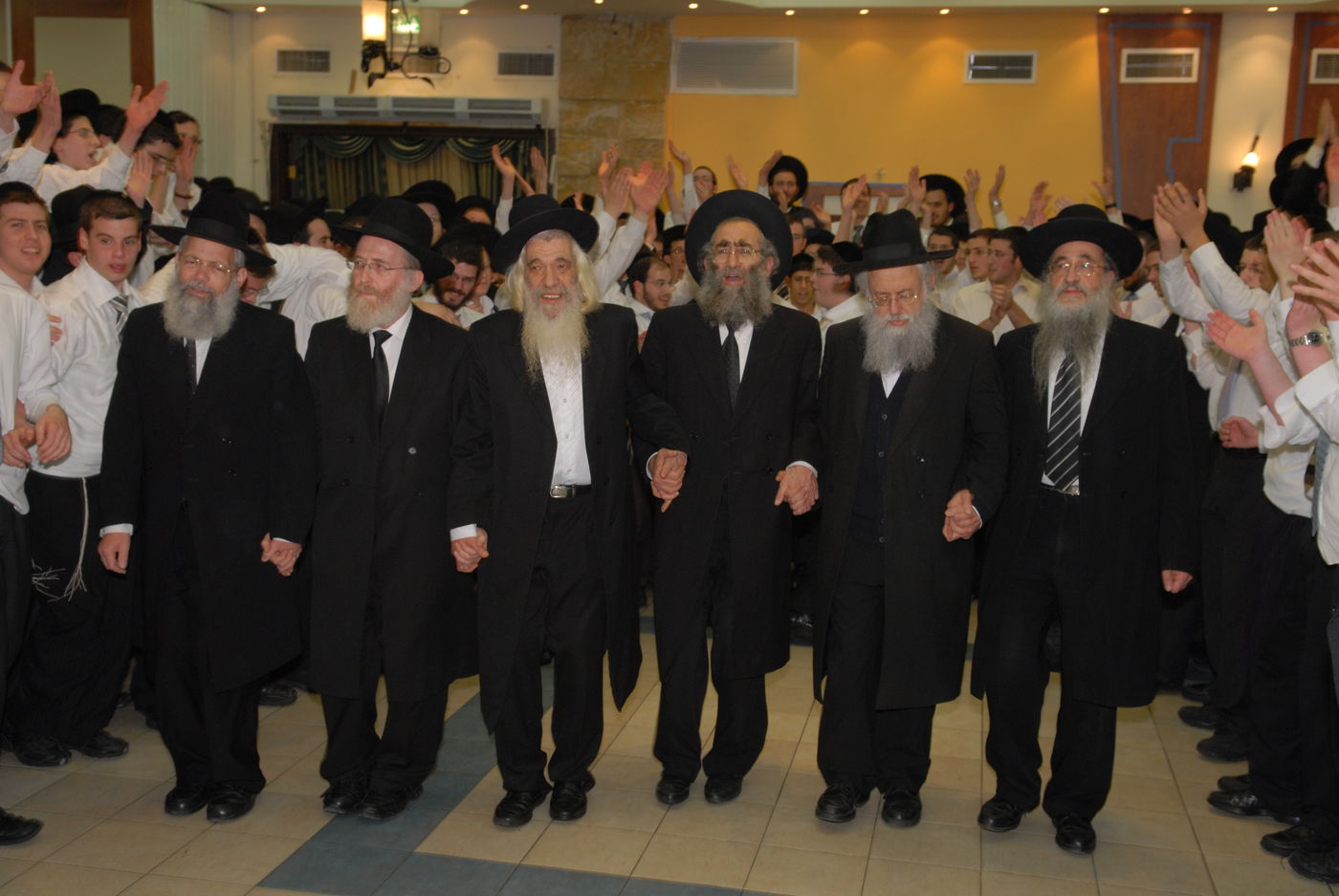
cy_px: 448
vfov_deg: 34.3
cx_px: 670
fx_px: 1452
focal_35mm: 39
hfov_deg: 49.5
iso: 320
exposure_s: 1/60
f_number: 5.6
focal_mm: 26
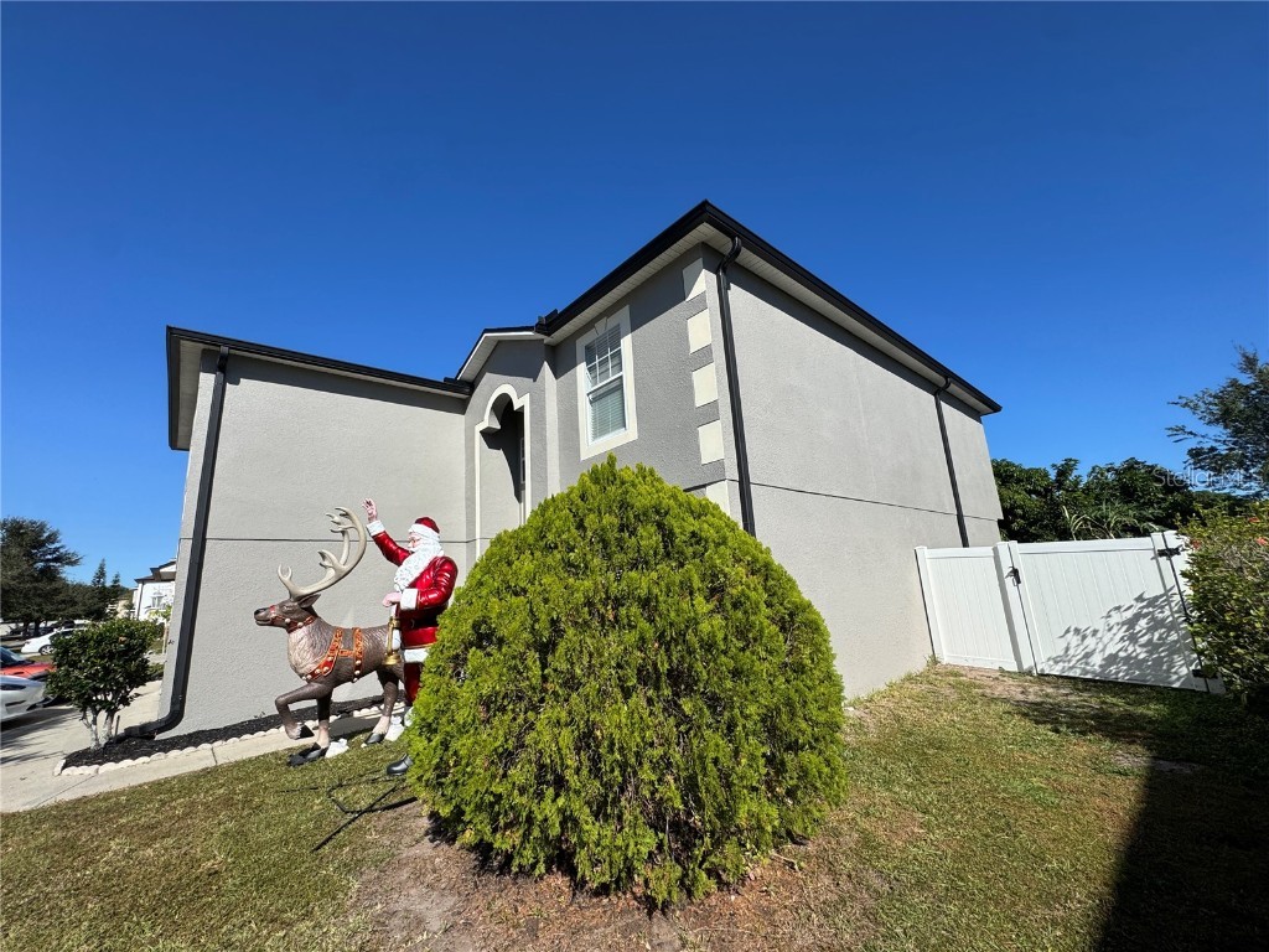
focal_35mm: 14
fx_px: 513
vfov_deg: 85.7
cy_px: 476
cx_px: 634
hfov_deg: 102.1
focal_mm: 2.22
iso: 50
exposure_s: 1/2494
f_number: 2.2
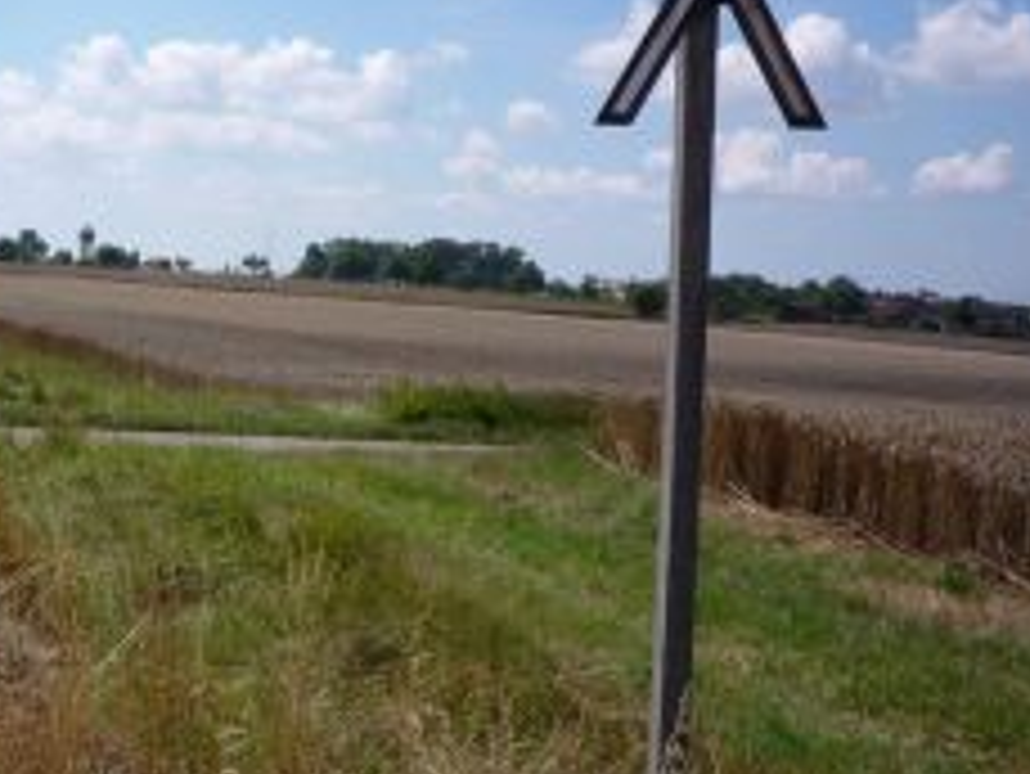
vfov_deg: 21.9
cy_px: 464
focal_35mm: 67
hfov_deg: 27.3
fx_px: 1995
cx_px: 4
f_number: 5.6
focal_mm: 5.2
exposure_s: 1/500
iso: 100
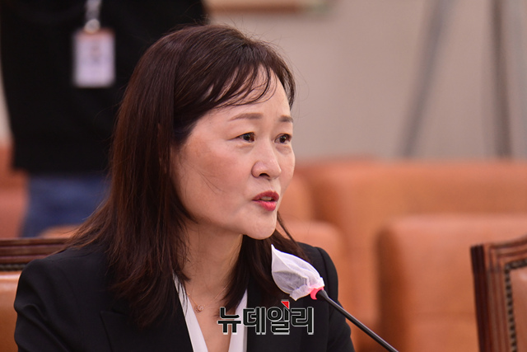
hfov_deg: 5.2
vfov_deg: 3.4
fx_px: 5857
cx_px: 264
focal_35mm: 400
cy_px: 176
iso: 4000
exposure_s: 1/200
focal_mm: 400
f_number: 6.3
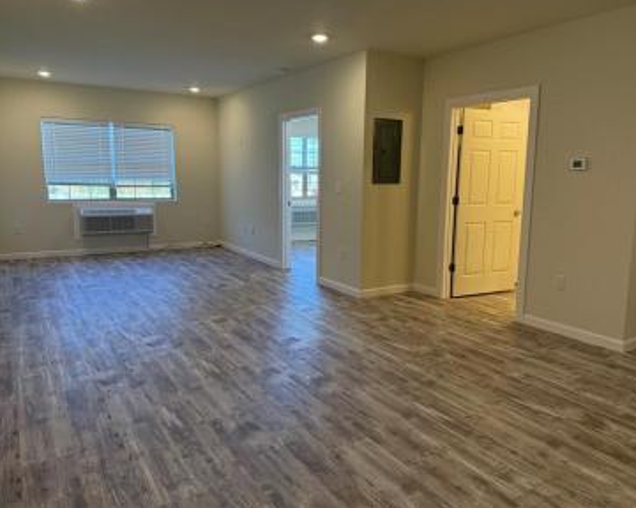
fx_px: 489
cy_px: 245
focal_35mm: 26
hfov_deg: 66.0
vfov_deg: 54.9
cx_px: 323
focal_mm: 6.76
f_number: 1.78
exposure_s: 1/198
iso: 200
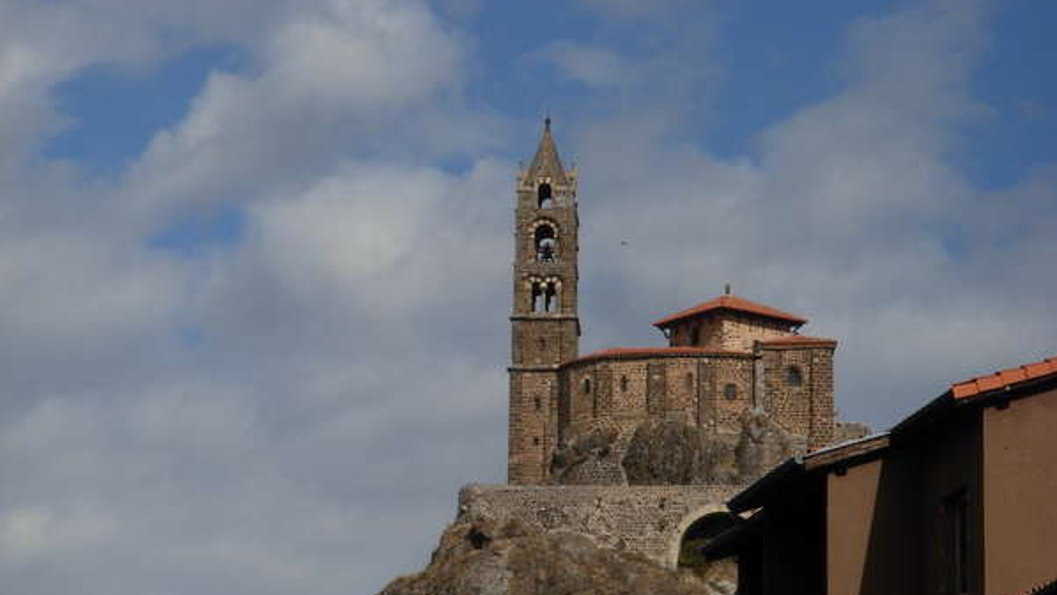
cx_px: 529
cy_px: 352
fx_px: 5830
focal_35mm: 208
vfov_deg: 5.8
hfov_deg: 10.4
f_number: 8.4
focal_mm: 31.4
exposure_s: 1/430
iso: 79
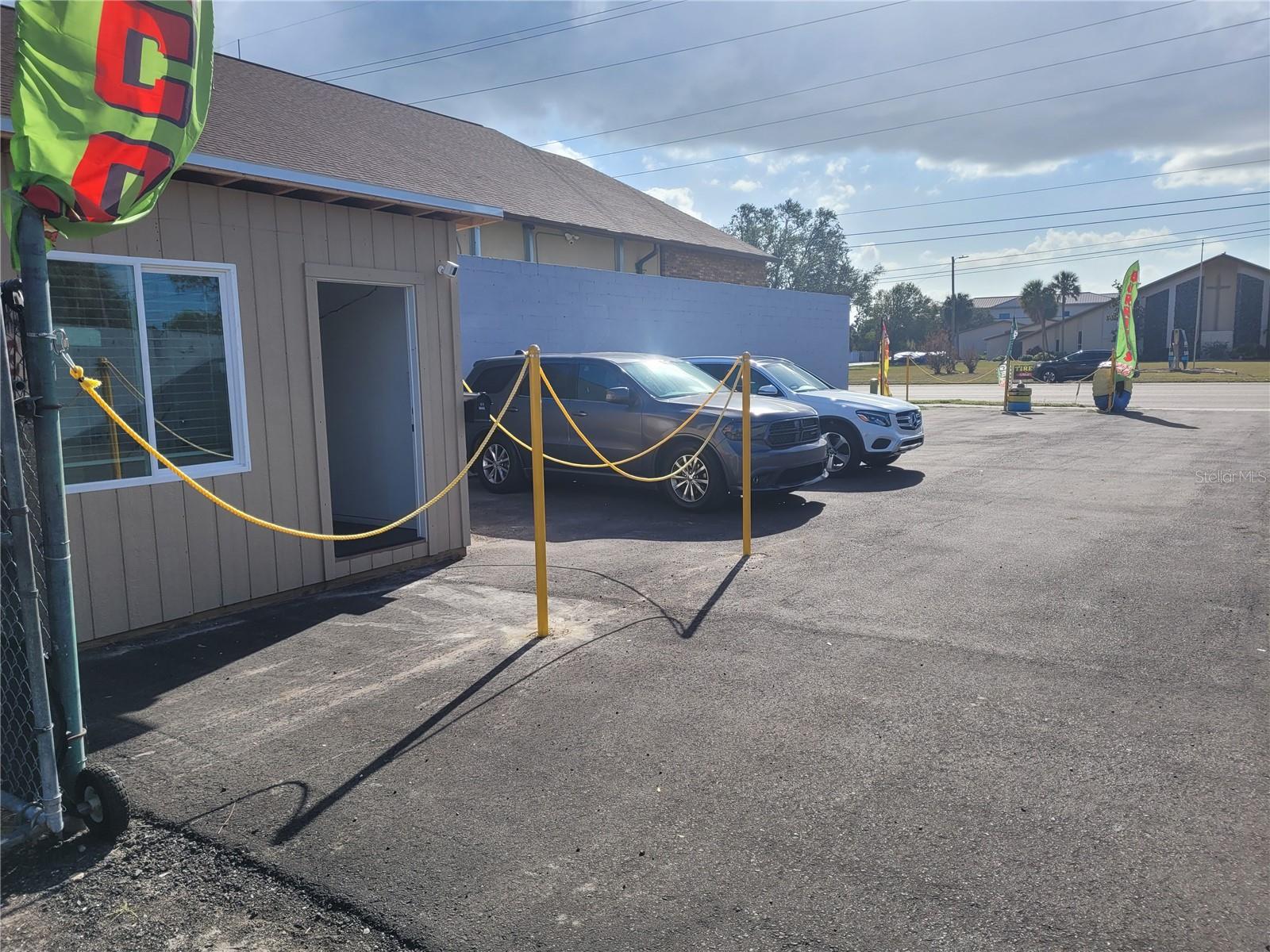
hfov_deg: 67.3
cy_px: 476
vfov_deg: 53.1
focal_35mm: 26
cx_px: 635
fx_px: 954
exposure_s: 1/3001
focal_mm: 5.4
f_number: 1.8
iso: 40
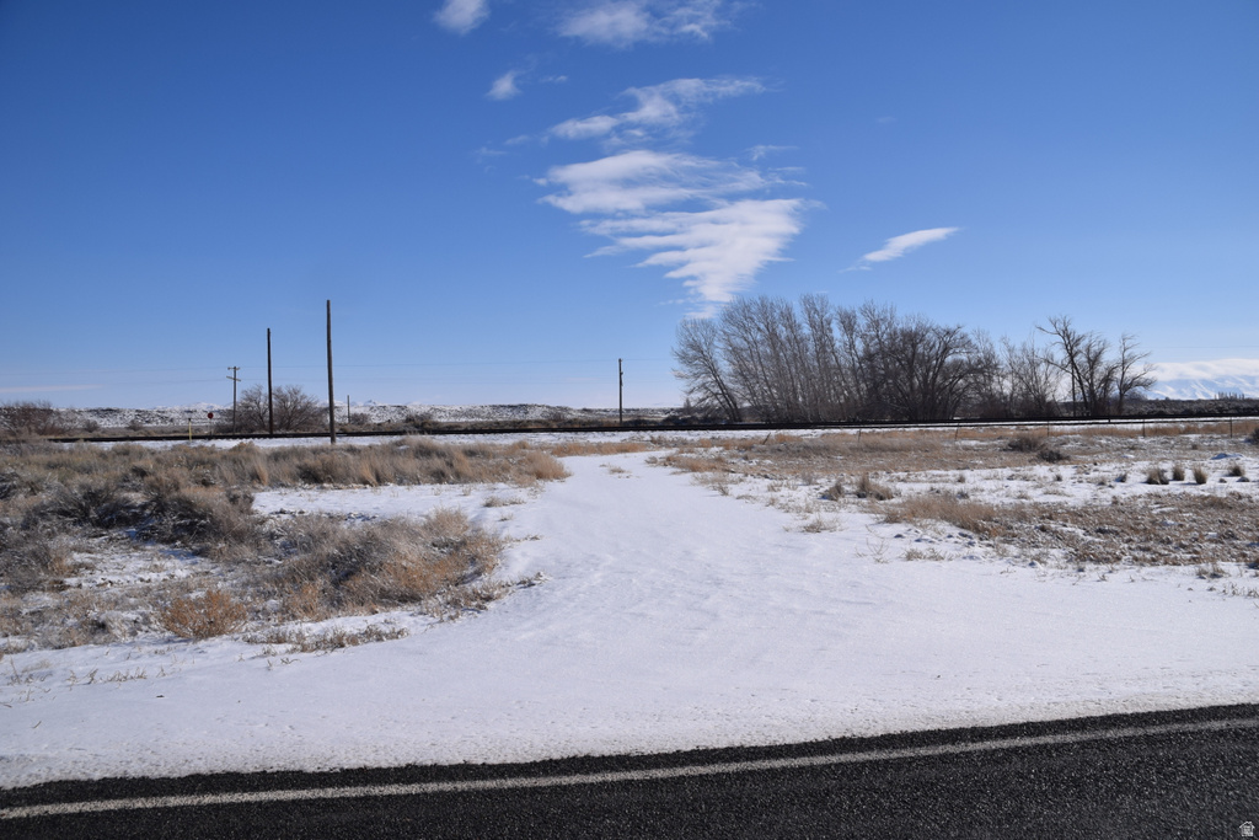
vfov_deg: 47.9
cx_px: 630
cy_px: 420
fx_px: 944
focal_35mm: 27
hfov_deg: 67.4
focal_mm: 18
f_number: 10
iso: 200
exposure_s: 1/800
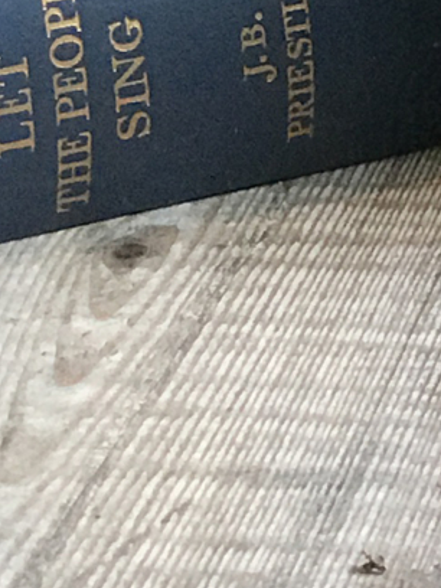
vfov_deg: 5.4
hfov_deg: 4.1
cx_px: 840
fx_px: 6081
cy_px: -741
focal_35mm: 358
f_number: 2.8
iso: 64
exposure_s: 1/50
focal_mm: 6.6
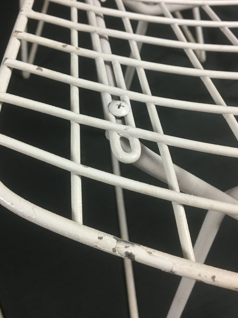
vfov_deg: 51.2
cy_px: 138
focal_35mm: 36
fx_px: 330
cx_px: 118
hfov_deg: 39.7
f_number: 2.2
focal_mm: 4.15
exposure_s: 1/33
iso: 160
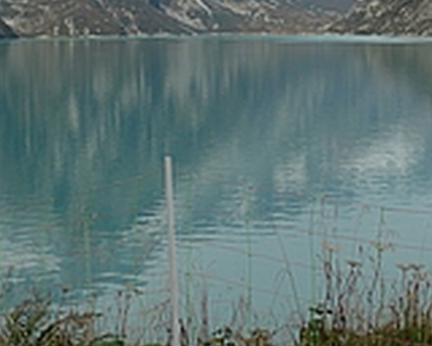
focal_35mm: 68
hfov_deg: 27.8
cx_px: 256
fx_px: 869
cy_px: 41
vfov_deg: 22.0
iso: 80
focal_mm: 6
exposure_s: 1/1300
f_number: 2.8
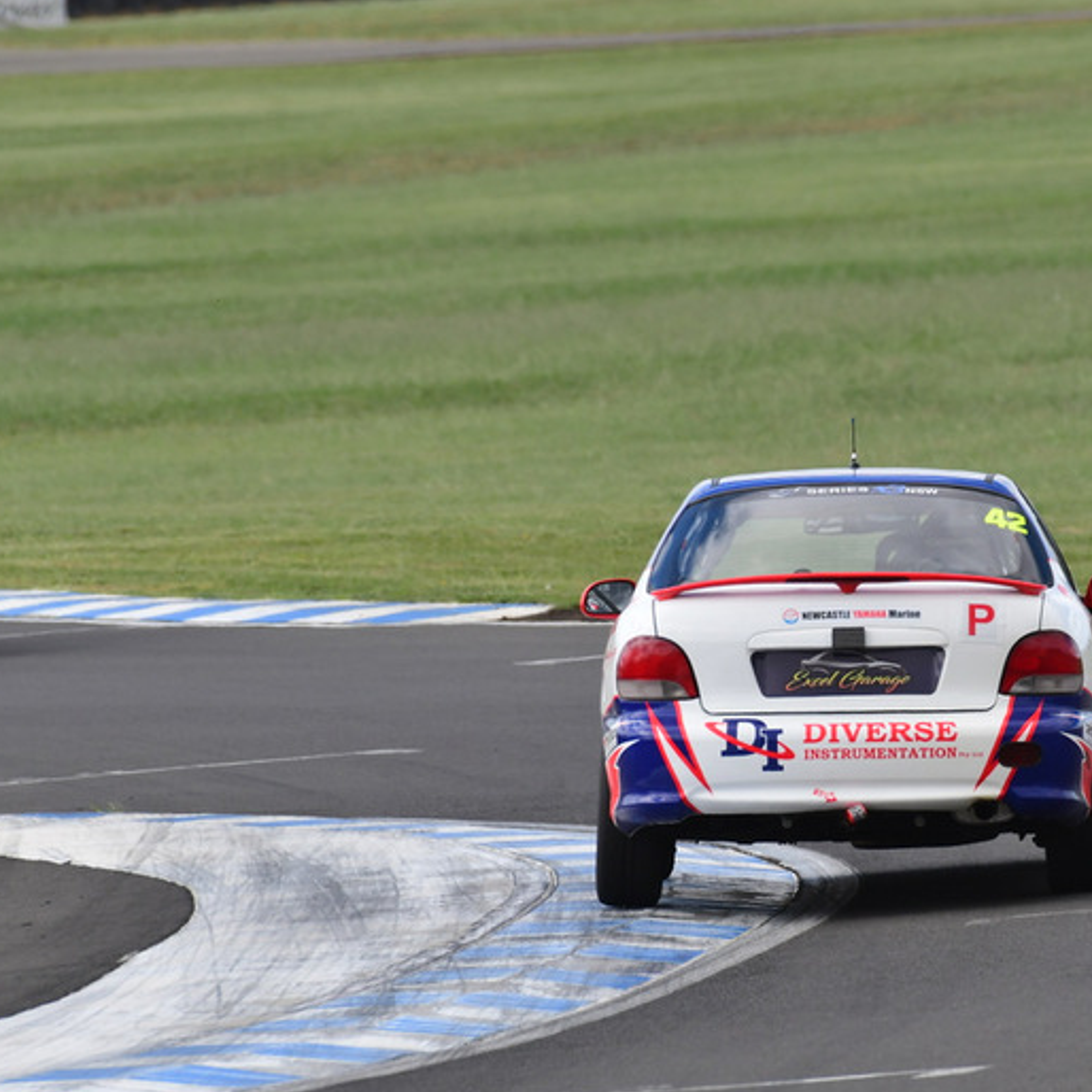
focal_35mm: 993
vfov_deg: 1.8
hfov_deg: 1.8
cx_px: 820
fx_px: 35441
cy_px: 544
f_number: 9
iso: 400
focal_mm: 500
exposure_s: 1/500
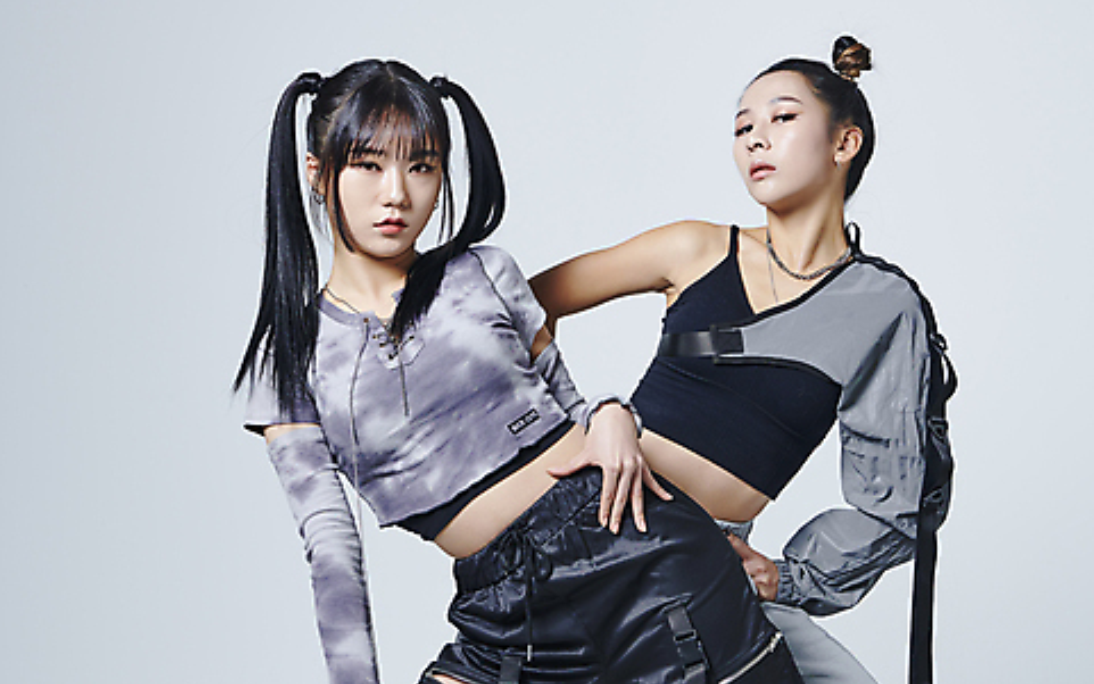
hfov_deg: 23.3
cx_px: 594
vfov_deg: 14.7
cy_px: 391
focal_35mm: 89
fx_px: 2654
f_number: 13
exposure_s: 1/125
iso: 100
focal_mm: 70
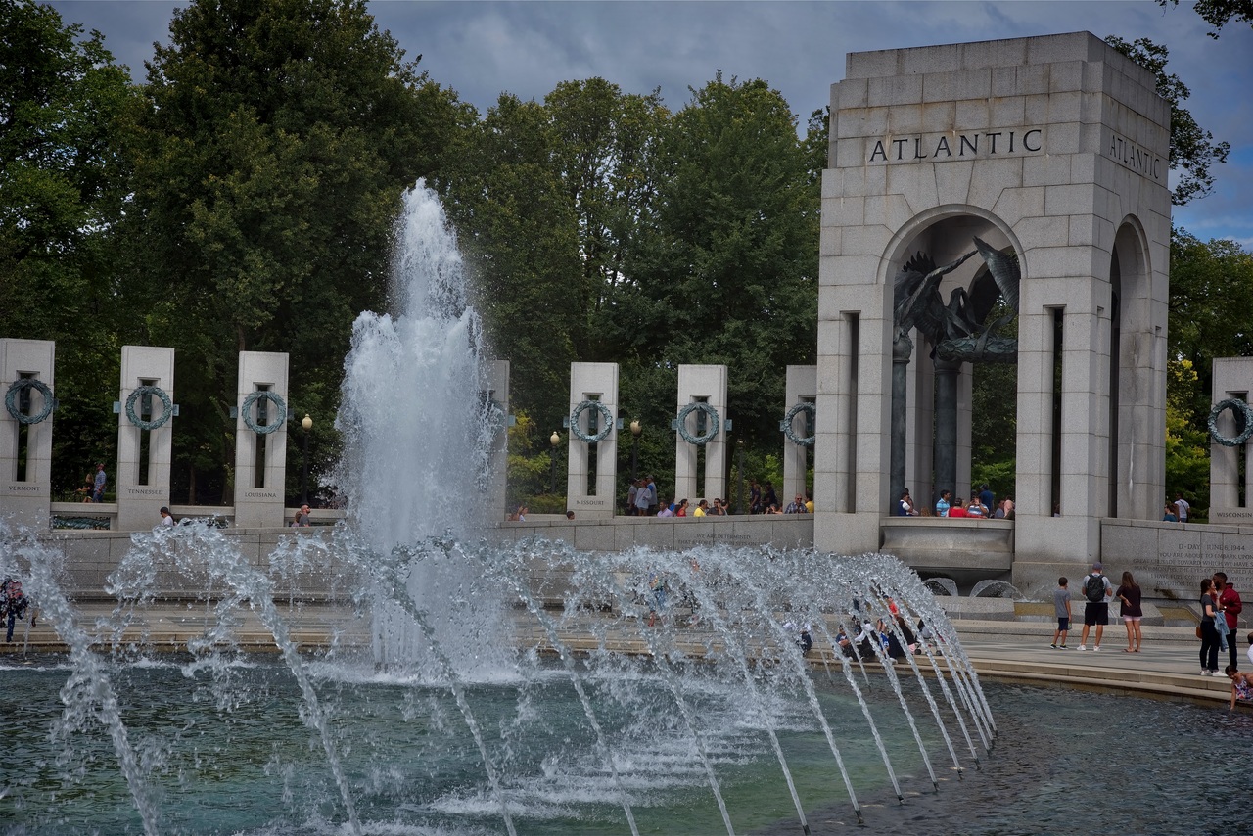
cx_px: 626
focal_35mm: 75
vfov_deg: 18.2
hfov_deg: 27.0
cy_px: 418
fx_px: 2611
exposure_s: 1/320
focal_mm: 75
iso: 100
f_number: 9
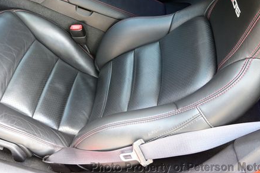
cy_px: 52
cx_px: 121
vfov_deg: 37.2
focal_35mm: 35
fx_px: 253
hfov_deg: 54.4
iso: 250
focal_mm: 16
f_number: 3.5
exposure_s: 1/25
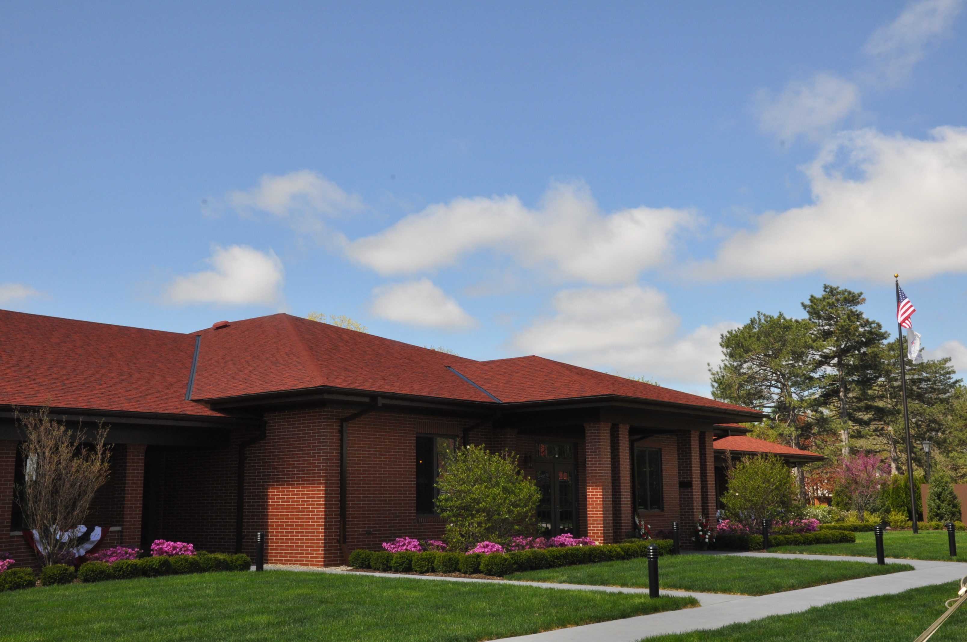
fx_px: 1127
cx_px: 484
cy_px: 321
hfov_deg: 46.4
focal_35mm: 42
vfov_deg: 31.8
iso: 640
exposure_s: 1/200
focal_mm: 28
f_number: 20
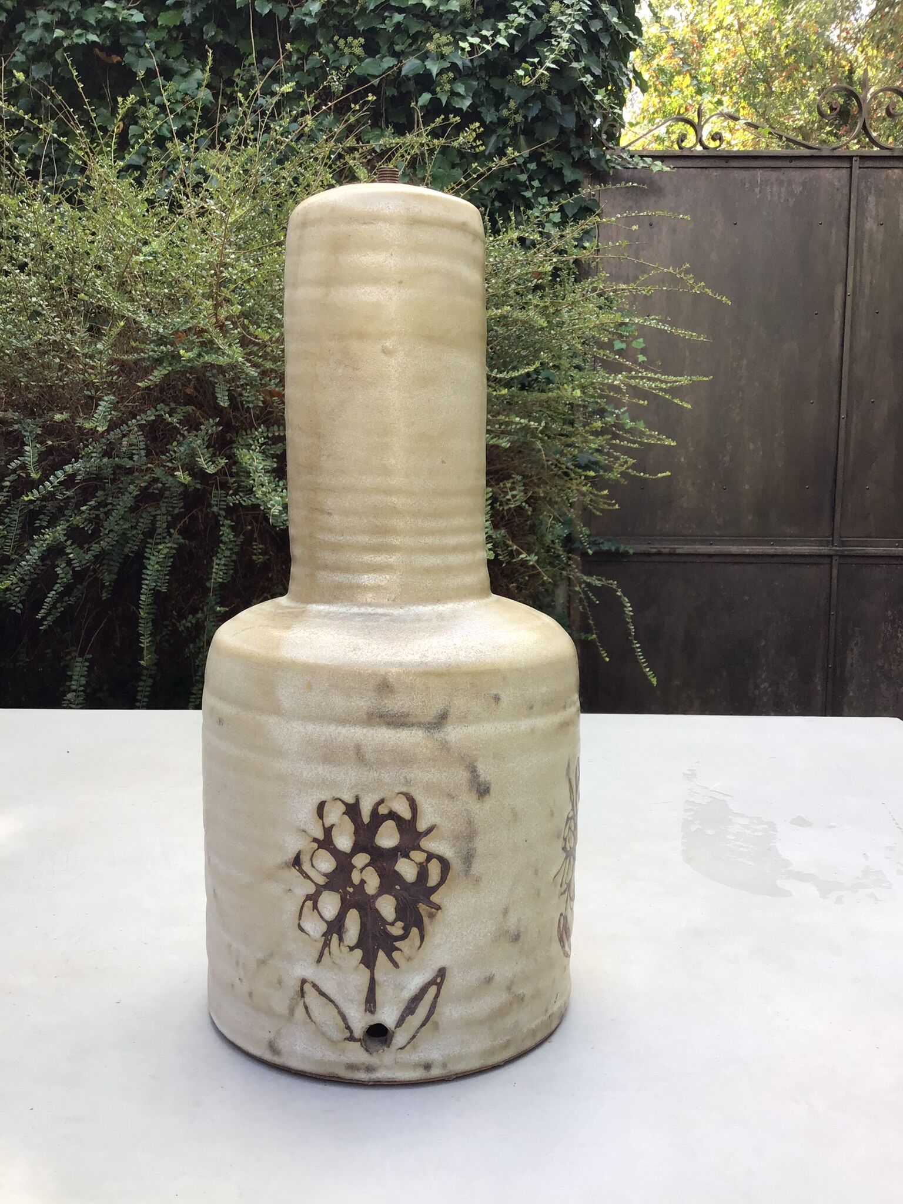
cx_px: 452
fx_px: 1078
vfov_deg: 58.4
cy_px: 602
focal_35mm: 31
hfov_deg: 45.4
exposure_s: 1/125
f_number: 2.4
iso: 25
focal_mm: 3.3
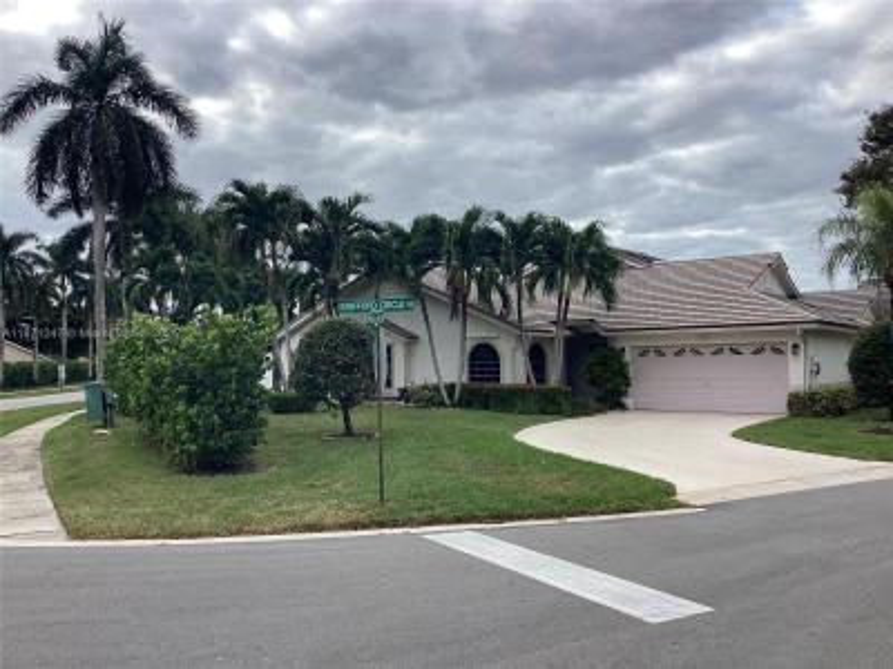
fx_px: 800
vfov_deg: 45.4
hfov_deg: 58.4
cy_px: 334
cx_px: 446
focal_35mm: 31
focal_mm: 3.3
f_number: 2.4
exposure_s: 1/867
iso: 25
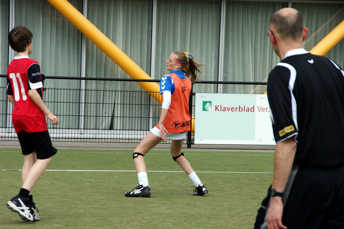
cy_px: 114
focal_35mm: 240
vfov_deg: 5.7
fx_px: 2292
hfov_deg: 8.6
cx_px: 172
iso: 200
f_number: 13
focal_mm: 160
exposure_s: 1/250
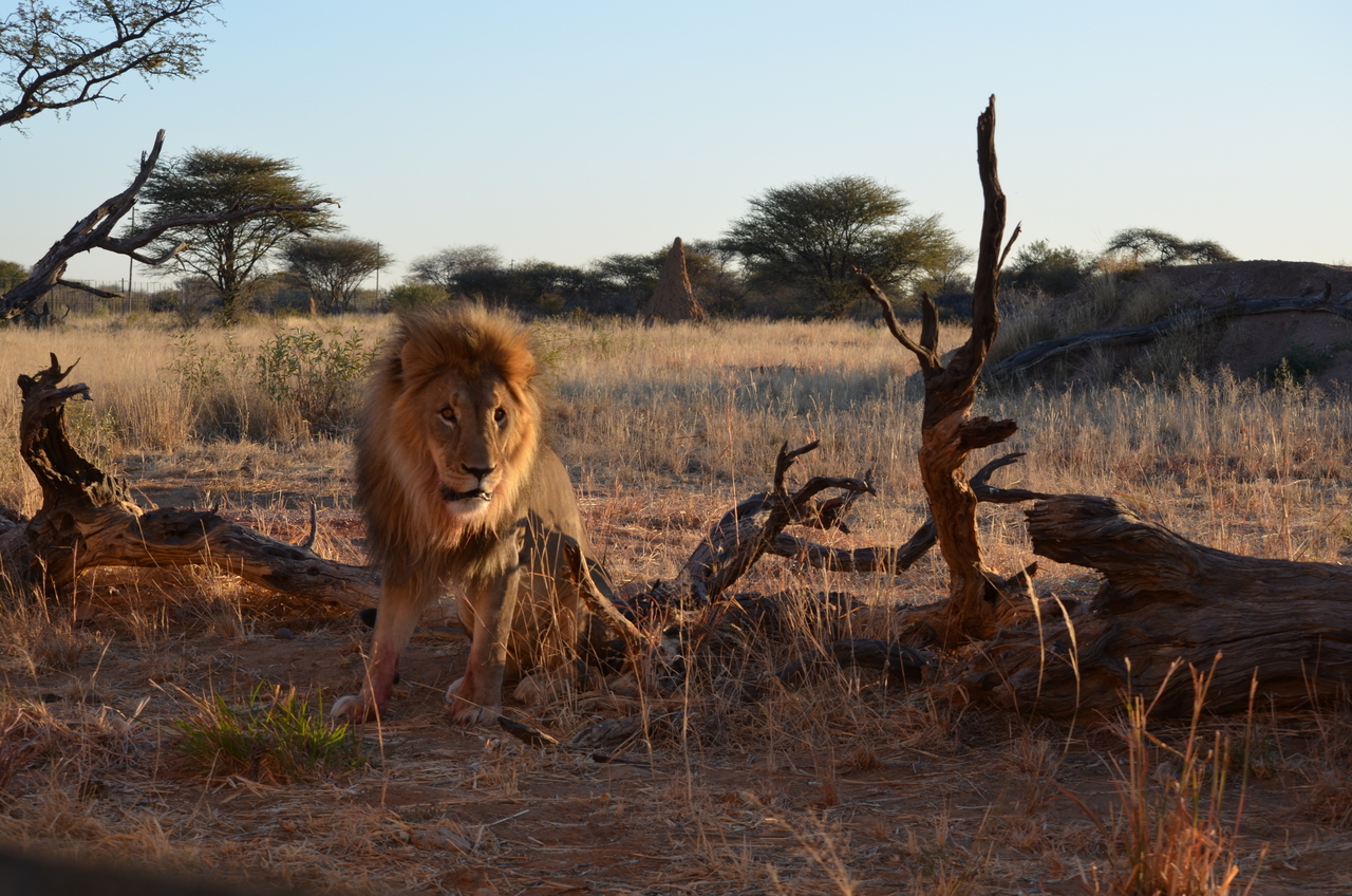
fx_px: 3261
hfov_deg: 23.4
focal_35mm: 87
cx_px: 676
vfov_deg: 15.6
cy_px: 448
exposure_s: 1/200
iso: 200
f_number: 7.1
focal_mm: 58
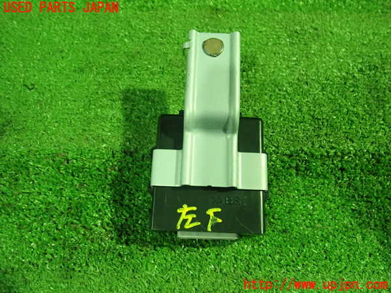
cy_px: 146
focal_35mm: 30
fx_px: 339
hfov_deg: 60.0
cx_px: 196
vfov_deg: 46.8
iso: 800
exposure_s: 1/30
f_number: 2.3
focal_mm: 5.5
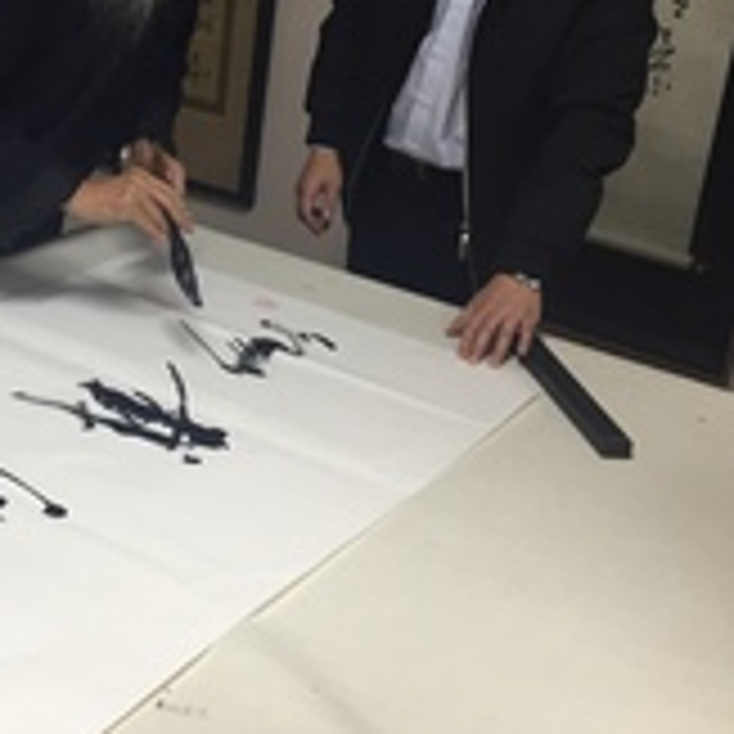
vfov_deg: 26.7
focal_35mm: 63
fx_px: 1511
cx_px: 36
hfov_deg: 26.2
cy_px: 135
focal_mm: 4.15
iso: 125
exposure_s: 1/33
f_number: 2.2
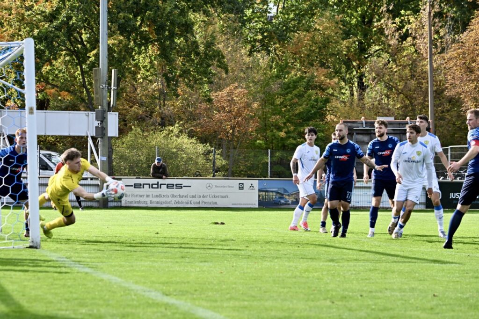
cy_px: 160
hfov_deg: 15.2
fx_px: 1796
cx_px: 240
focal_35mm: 135
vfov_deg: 10.2
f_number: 6.3
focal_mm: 135
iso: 1100
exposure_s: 1/1600
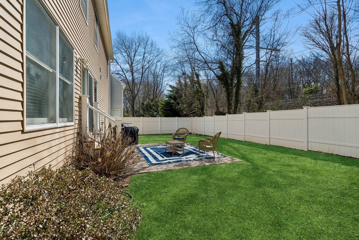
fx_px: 160
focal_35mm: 16
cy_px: 120
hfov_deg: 96.7
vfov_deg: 73.7
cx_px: 180
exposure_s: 1/1000
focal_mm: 16
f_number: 8
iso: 1000
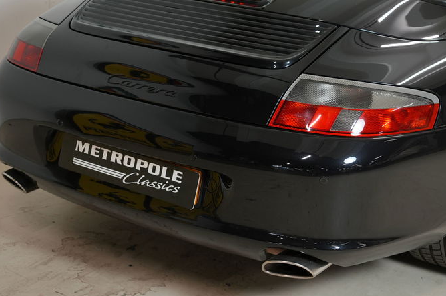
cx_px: 207
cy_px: 133
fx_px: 960
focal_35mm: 78
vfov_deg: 17.5
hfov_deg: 26.1
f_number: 4
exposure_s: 1/40
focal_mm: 45
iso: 400
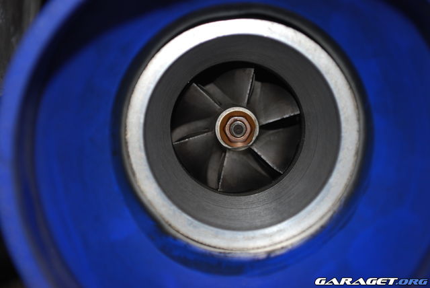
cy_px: 144
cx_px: 215
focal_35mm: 82
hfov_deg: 24.6
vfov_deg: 16.6
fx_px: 986
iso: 200
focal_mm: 55
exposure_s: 1/60
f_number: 5.6
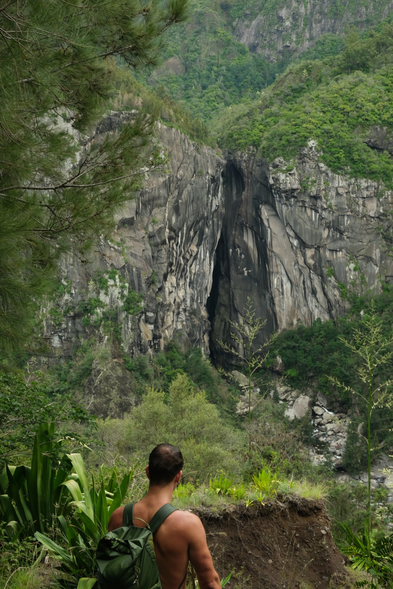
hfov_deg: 25.1
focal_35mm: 54
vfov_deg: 36.9
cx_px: 196
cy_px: 294
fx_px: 884
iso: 1250
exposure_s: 1/105
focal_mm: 35.8
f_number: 11
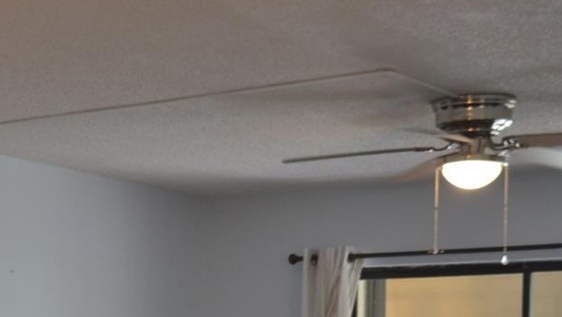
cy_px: 408
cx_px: -19
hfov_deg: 22.6
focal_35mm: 90
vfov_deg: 13.0
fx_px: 1342
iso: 400
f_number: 4.5
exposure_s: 1/50
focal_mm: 22
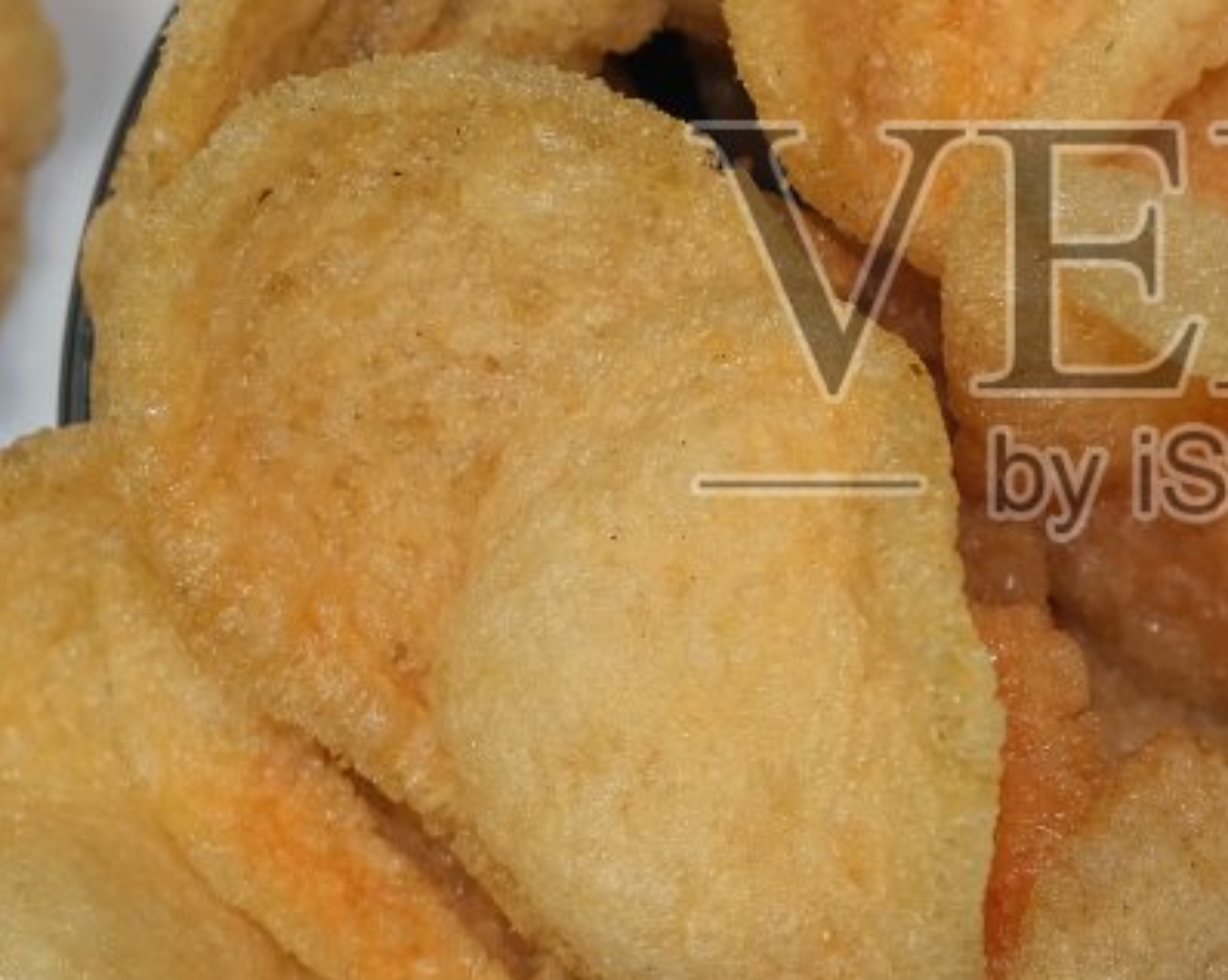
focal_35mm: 200
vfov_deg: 7.7
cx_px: 1206
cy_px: 334
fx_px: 7265
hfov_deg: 9.6
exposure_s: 1/105
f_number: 5
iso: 400
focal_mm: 35.3
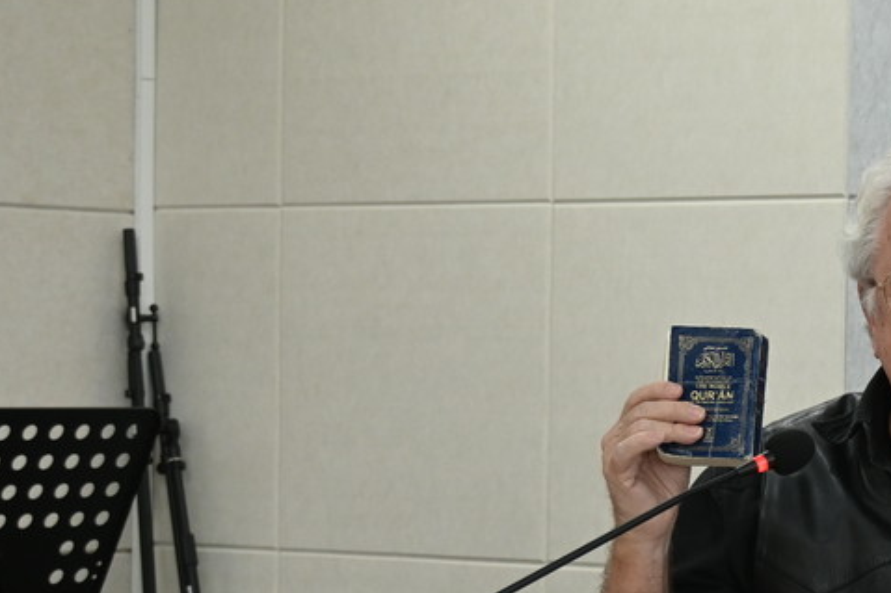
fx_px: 3274
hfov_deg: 14.8
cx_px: 1155
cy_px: 455
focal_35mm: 132
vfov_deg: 10.3
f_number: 5
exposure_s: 1/125
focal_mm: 33
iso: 720
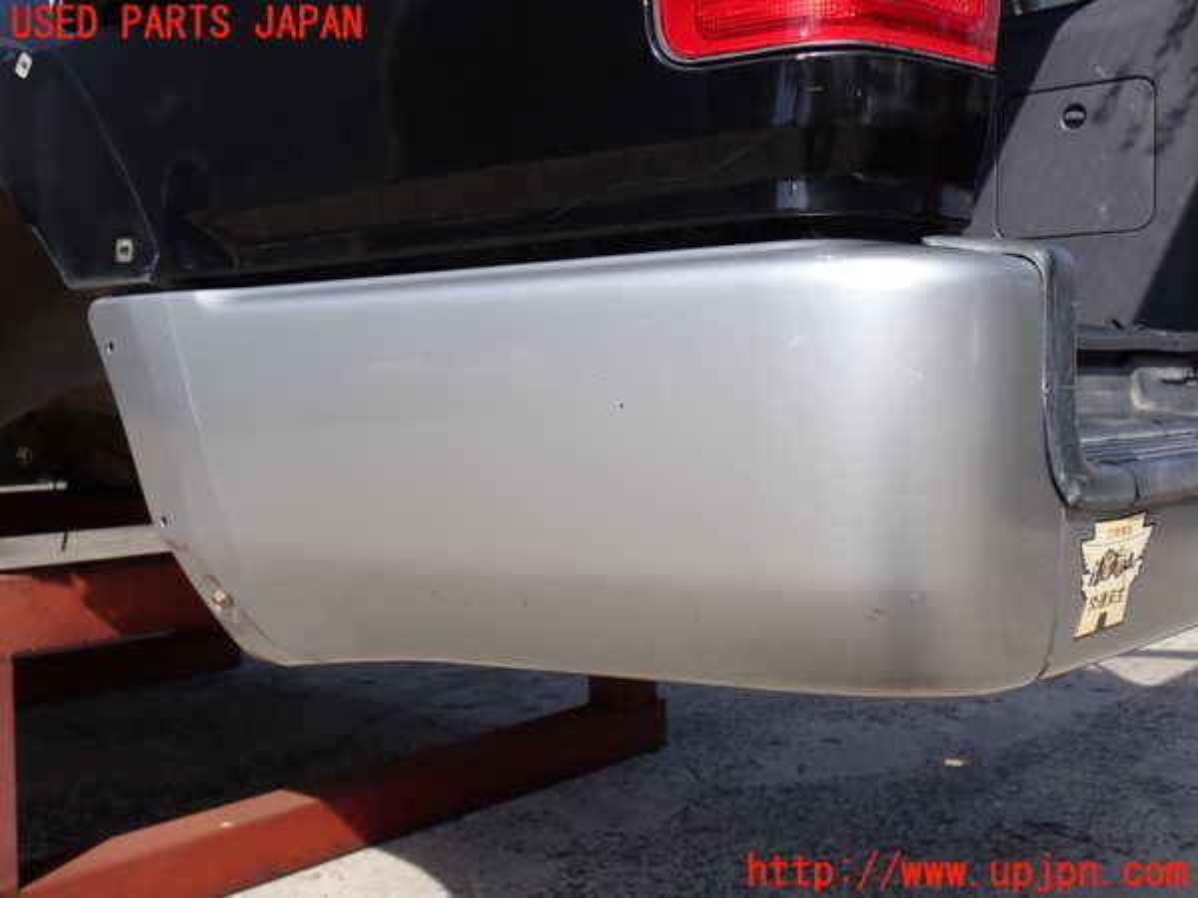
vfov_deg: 35.1
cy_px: 449
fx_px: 1419
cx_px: 599
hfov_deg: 45.8
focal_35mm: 41
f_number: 4
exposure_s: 1/500
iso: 100
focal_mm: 7.31
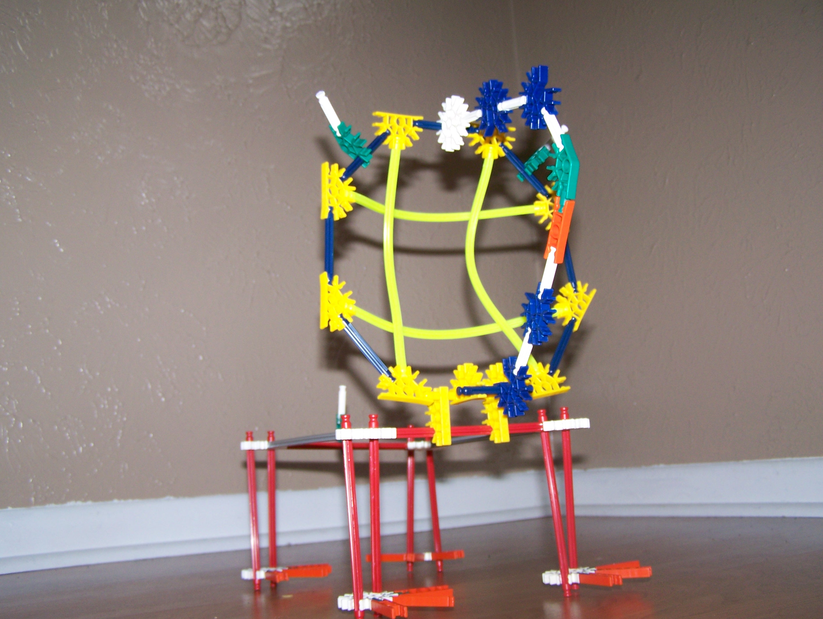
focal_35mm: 38
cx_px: 412
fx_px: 904
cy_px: 310
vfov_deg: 37.8
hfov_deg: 48.9
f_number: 2.8
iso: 80
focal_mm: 6.3
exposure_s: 1/60
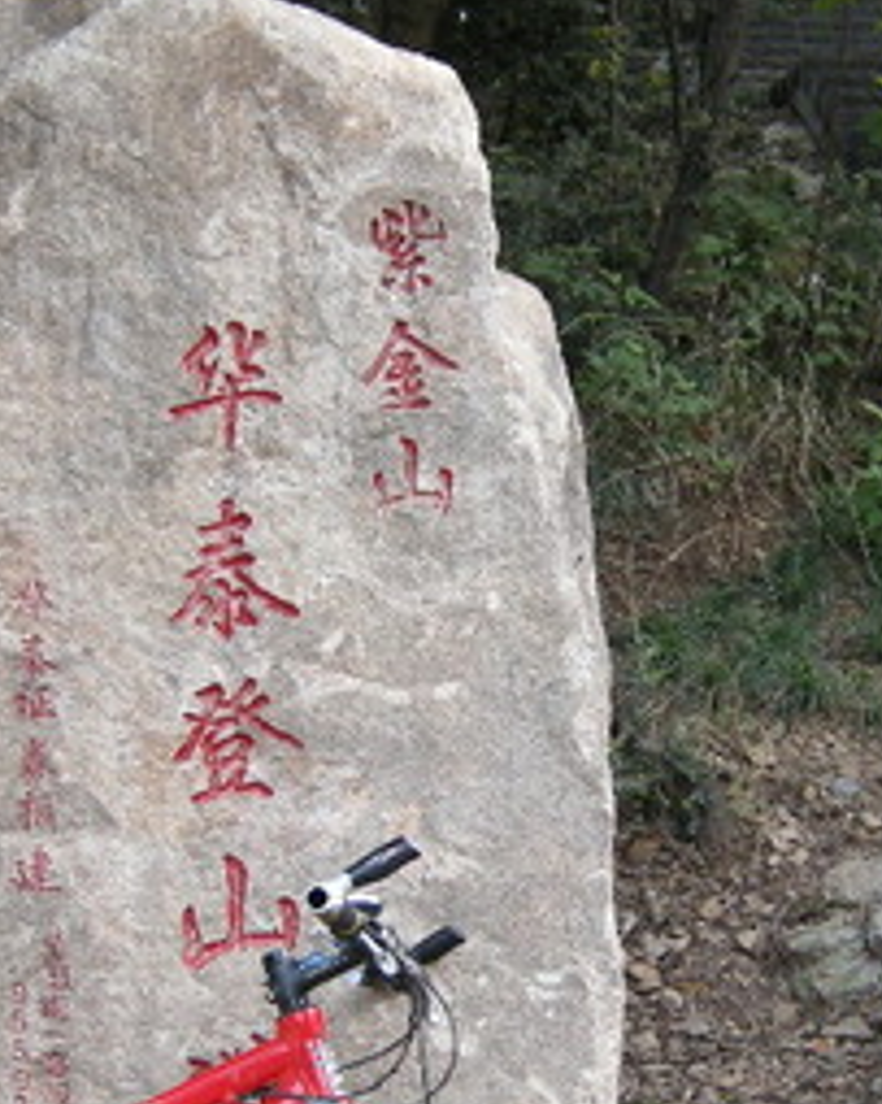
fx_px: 2808
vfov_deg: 22.1
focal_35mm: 86
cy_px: 808
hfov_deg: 17.8
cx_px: 591
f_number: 2.7
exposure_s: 1/55.8
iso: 87
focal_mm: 7.5
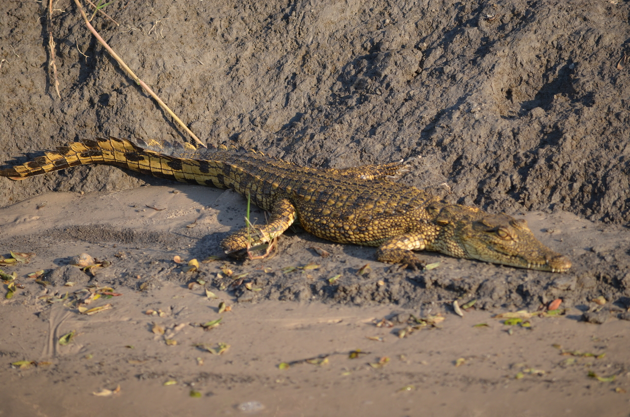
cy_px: 208
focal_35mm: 360
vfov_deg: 3.8
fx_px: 6287
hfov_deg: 5.7
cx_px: 315
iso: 280
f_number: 5.6
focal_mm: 240
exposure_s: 1/500
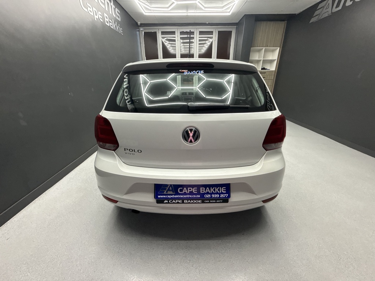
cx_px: 188
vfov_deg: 85.7
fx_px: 152
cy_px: 140
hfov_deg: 102.1
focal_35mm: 14
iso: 200
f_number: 2.2
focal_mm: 2.22
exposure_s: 1/100
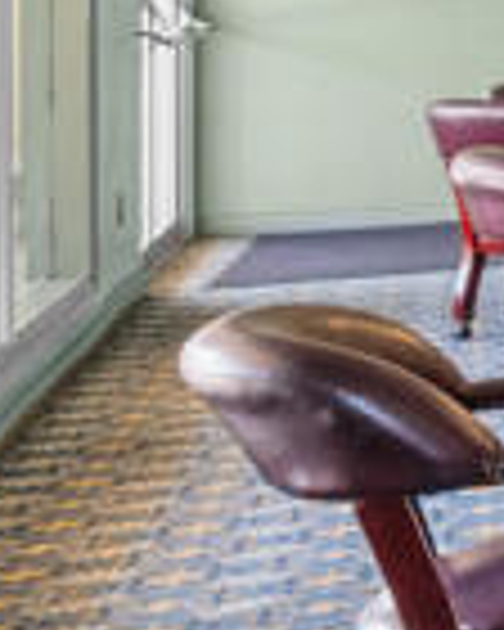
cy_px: -63
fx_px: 1920
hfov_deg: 7.2
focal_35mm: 103
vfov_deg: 18.0
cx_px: 2272
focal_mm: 15
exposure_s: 1/3
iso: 250
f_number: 9
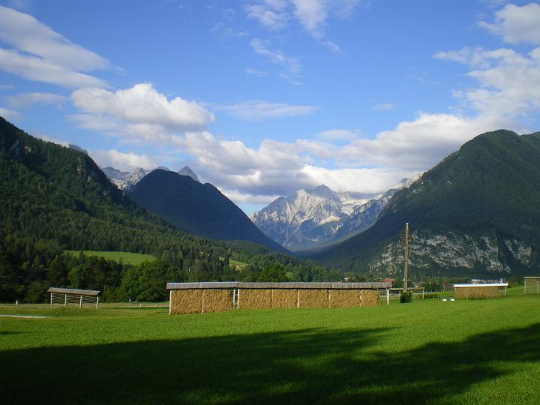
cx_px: 270
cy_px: 202
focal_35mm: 38
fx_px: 593
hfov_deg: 49.0
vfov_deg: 37.7
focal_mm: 6.3
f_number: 4.6
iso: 64
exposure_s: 1/320
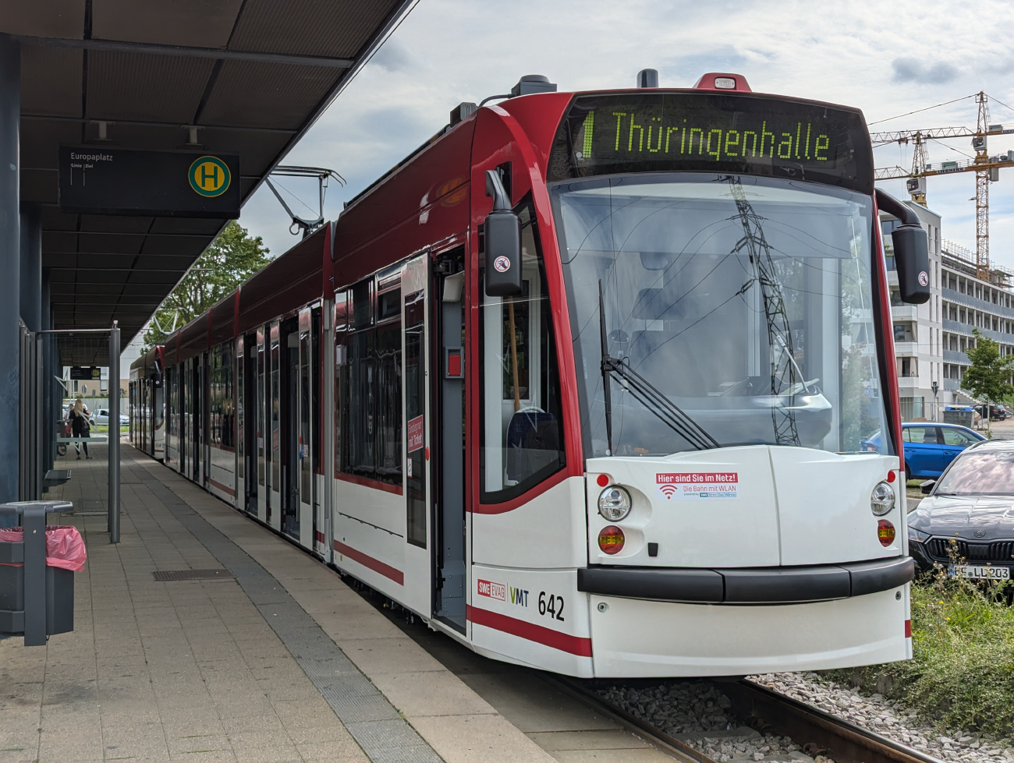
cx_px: 507
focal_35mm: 48
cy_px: 382
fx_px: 1408
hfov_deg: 39.6
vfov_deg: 30.3
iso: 42
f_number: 1.85
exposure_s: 1/3300
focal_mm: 6.81
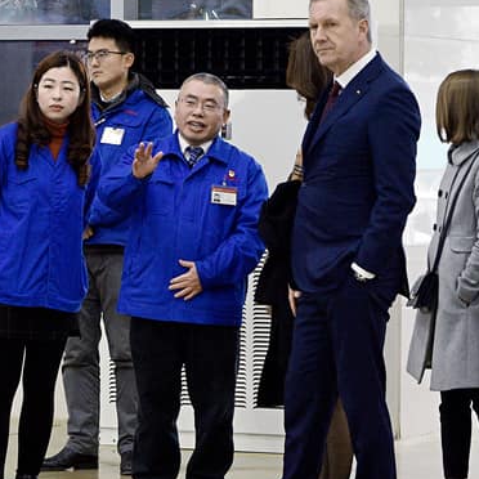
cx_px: 224
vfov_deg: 13.6
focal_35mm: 128
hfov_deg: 13.6
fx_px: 2004
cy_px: 261
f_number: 5
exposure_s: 1/100
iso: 800
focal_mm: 70
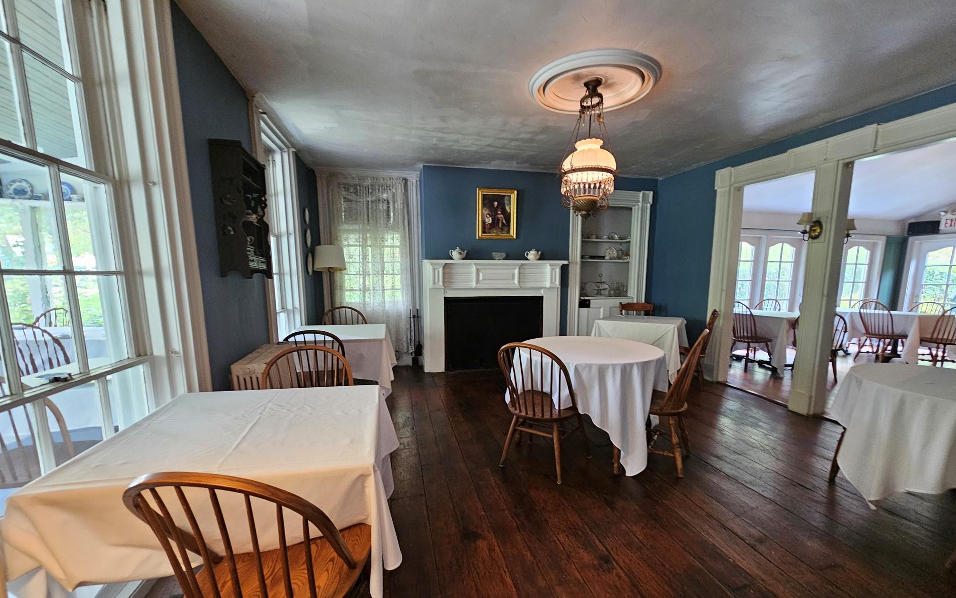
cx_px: 481
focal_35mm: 14
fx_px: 365
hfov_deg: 105.3
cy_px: 332
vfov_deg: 78.4
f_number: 2.2
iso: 320
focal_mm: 2.2
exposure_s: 1/30
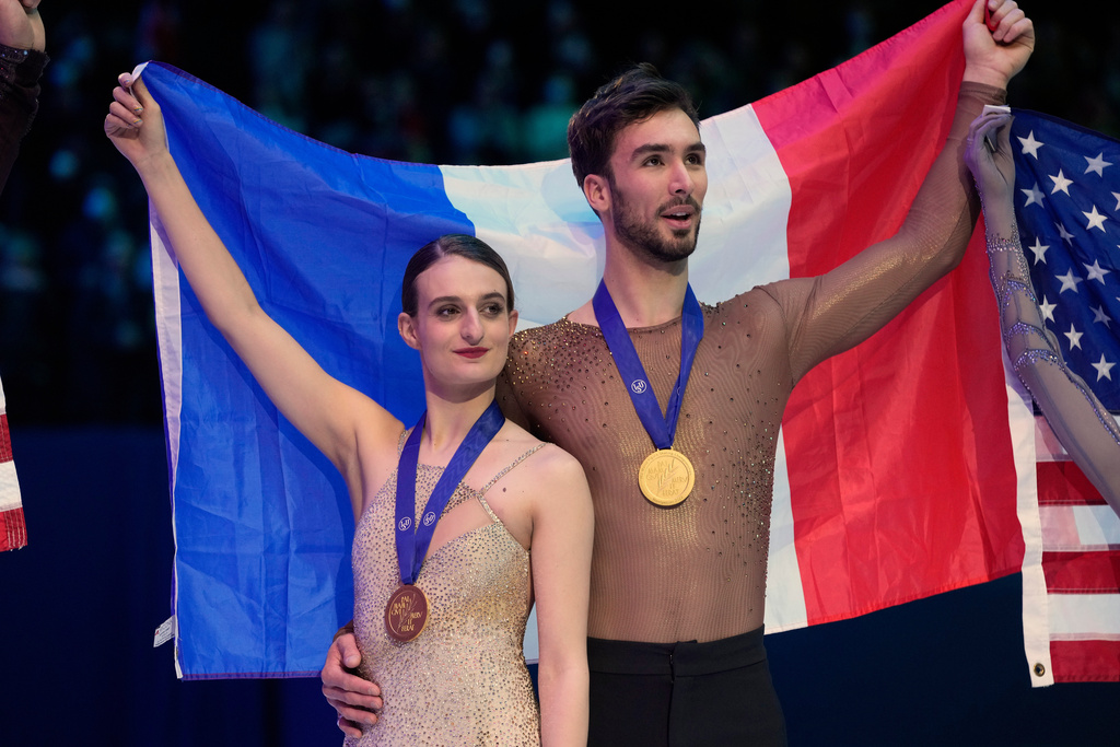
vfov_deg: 7.7
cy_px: 374
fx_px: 5538
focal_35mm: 178
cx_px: 560
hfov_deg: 11.5
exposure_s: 1/1250
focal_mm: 178
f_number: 4
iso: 2500
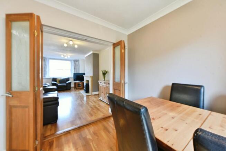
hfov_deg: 104.2
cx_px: 113
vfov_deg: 81.3
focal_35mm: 14
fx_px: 88
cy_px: 76
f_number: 9
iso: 900
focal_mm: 14
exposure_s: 1/15
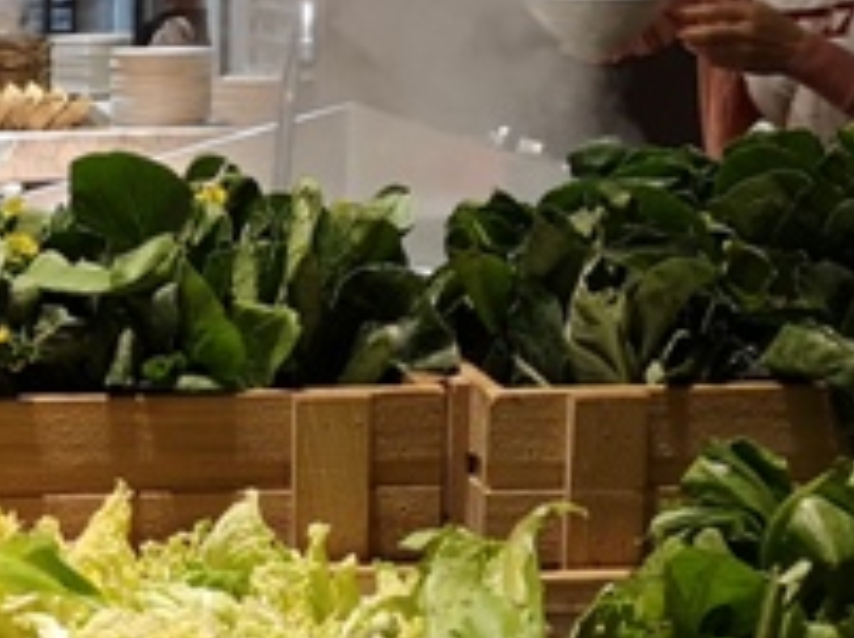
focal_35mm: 107
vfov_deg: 13.7
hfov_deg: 17.4
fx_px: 2637
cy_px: 553
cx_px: -224
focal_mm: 3.95
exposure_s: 1/50
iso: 200
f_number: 1.8
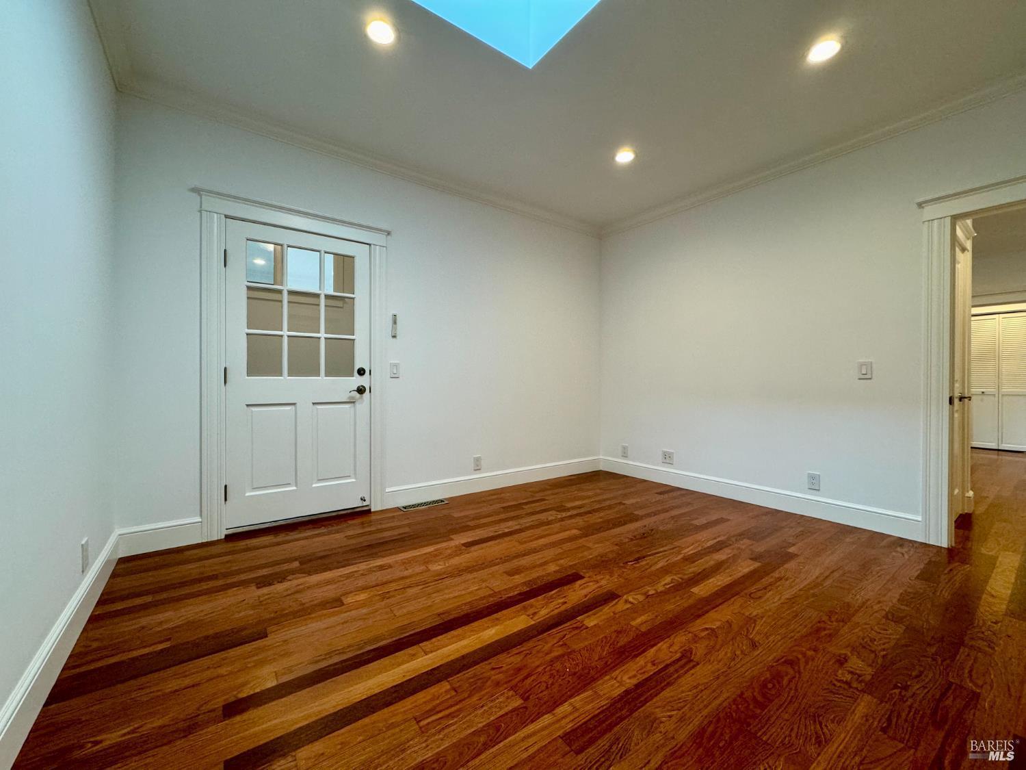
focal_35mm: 14
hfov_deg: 102.1
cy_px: 385
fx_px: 415
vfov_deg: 85.7
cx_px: 513
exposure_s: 1/120
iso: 200
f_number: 2.2
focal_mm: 2.22
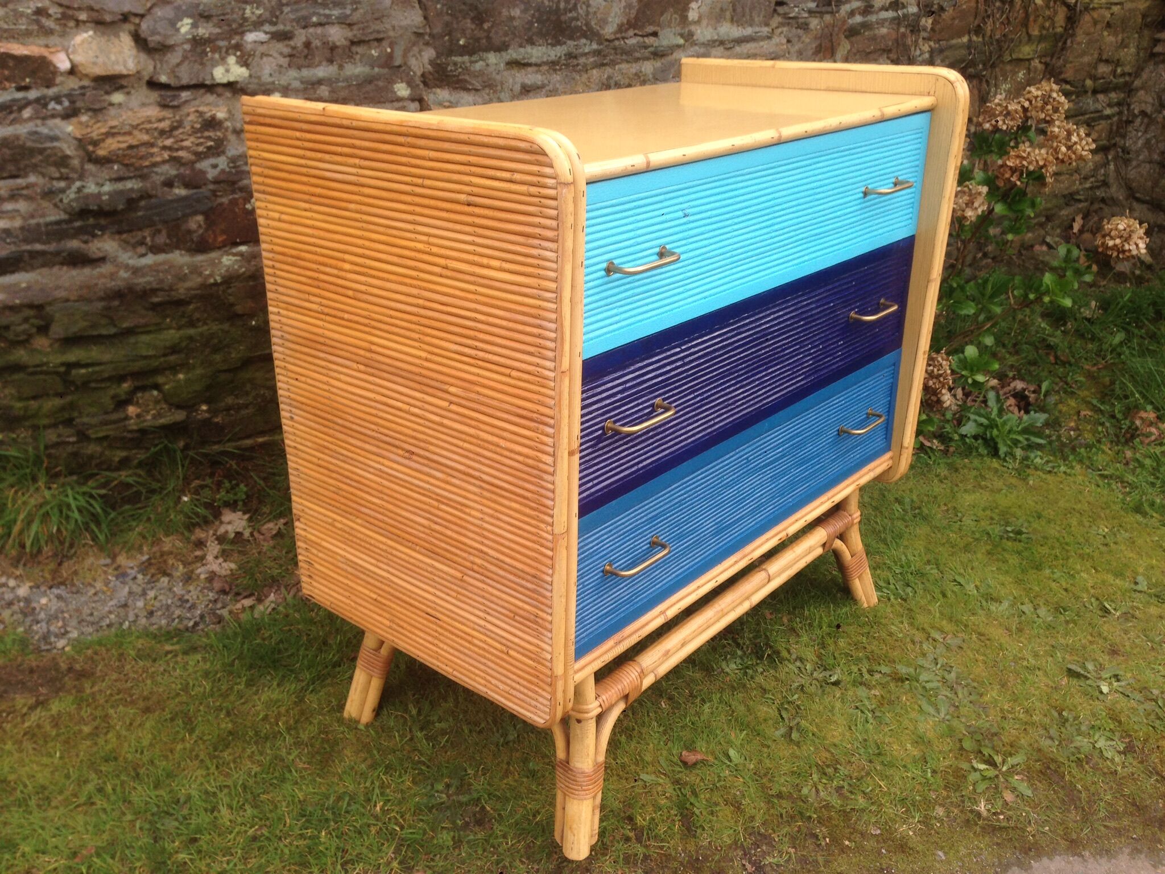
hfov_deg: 55.4
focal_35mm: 33
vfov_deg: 42.9
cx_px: 582
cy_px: 437
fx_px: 1111
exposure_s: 1/250
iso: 50
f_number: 2.4
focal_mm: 4.12
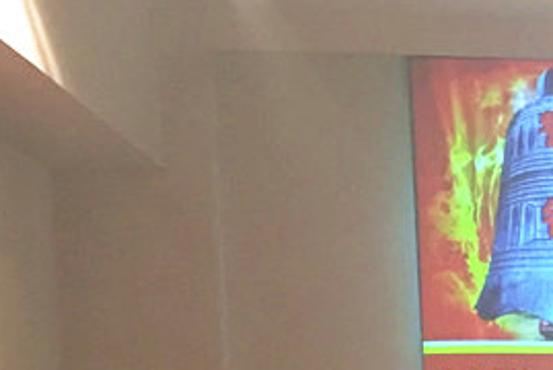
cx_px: 804
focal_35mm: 112
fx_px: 1722
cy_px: 602
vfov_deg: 11.6
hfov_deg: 16.7
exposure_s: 1/10
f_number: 2.2
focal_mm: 4.15
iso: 80
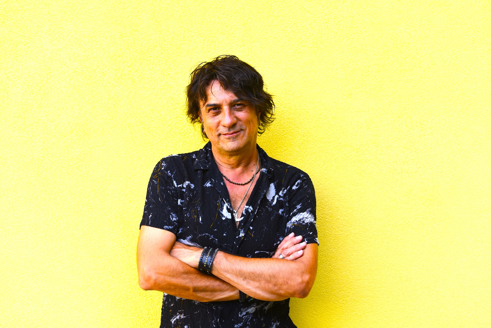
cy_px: 164
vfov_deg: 21.9
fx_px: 846
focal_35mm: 62
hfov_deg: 32.4
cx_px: 246
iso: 400
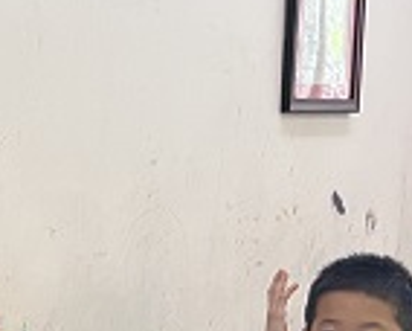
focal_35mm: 107
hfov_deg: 16.7
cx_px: -154
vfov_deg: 14.1
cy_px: 360
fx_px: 1307
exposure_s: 1/50
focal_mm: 5.1
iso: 250
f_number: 1.6
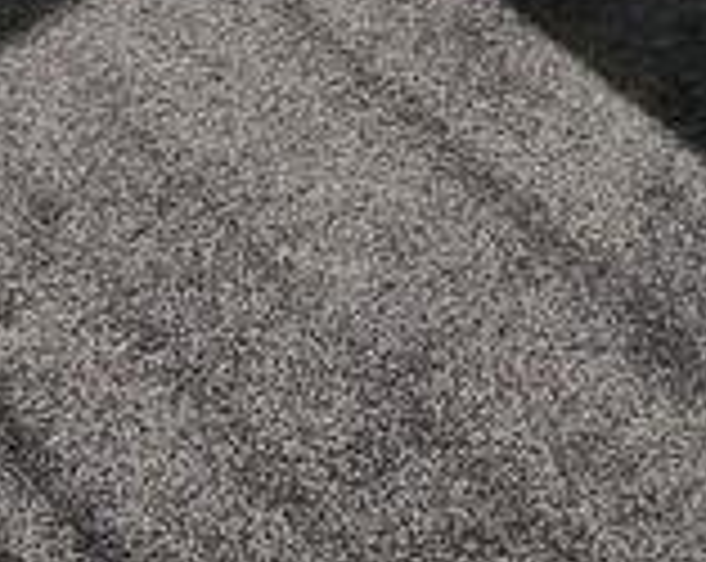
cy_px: -1003
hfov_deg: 22.7
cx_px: 139
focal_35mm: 83
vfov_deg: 12.0
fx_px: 1731
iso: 50
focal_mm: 2.2
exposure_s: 1/416
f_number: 2.2
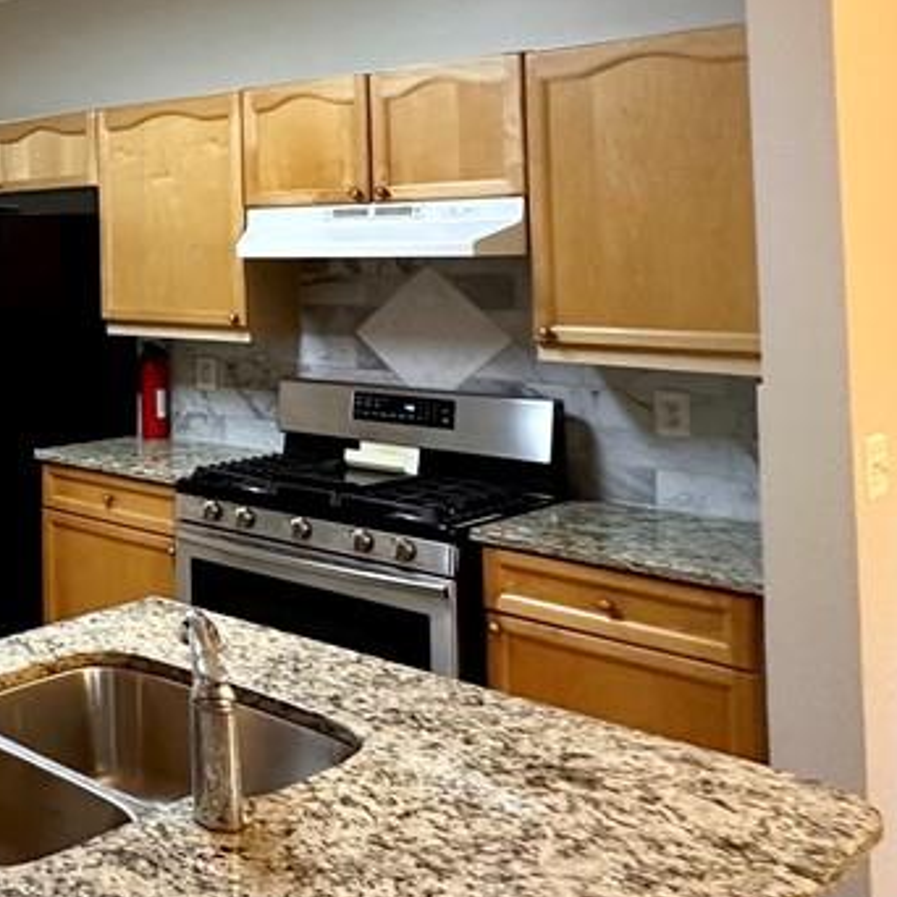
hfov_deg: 31.9
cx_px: -317
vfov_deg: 43.5
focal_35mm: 37
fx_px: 1085
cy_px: 223
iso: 400
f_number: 2.2
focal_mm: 2.22
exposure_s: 1/60
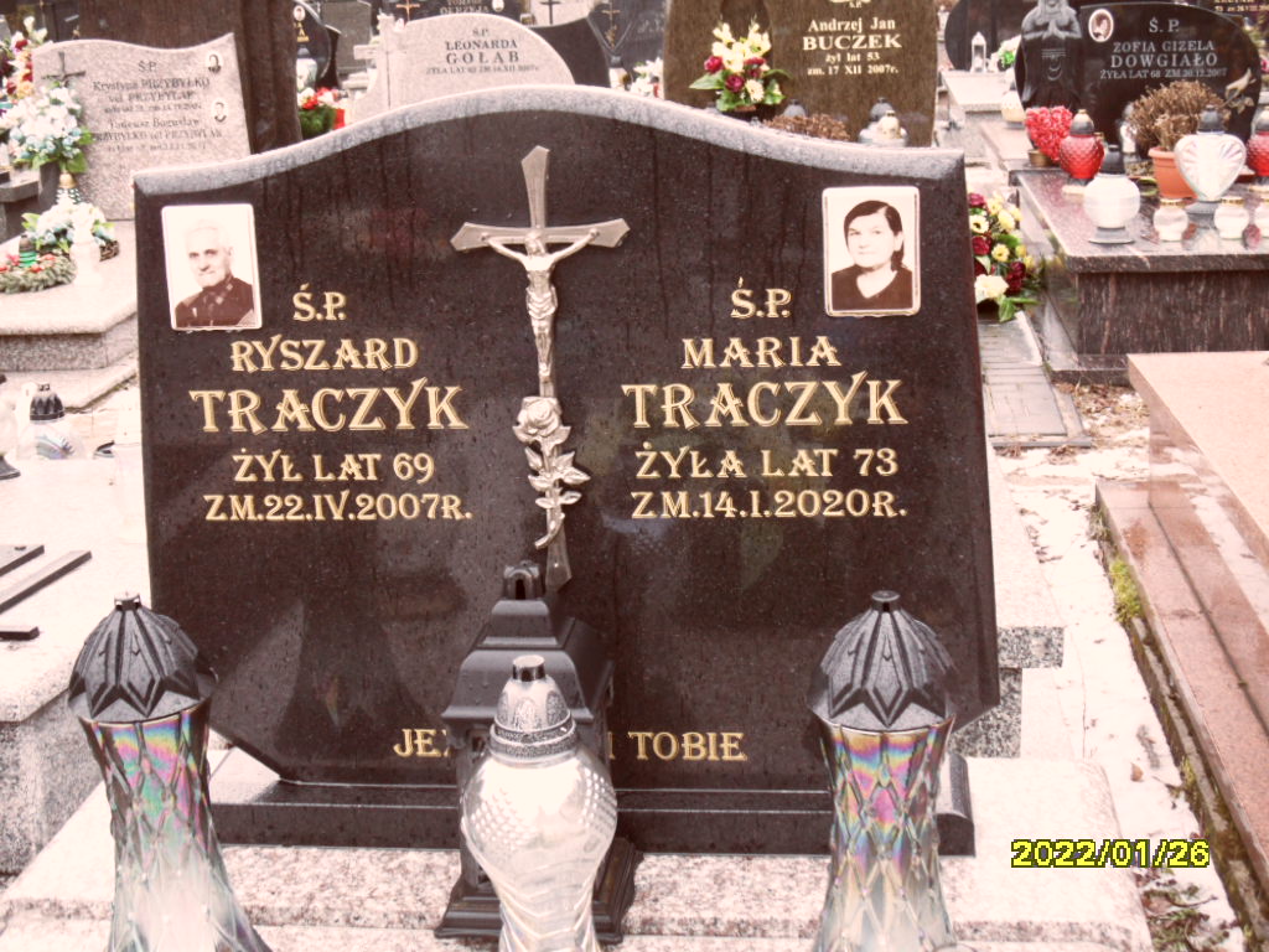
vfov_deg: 29.1
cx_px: 634
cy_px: 476
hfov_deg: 38.2
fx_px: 1833
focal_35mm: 50
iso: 200
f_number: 3.8
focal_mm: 8.2
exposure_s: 1/45
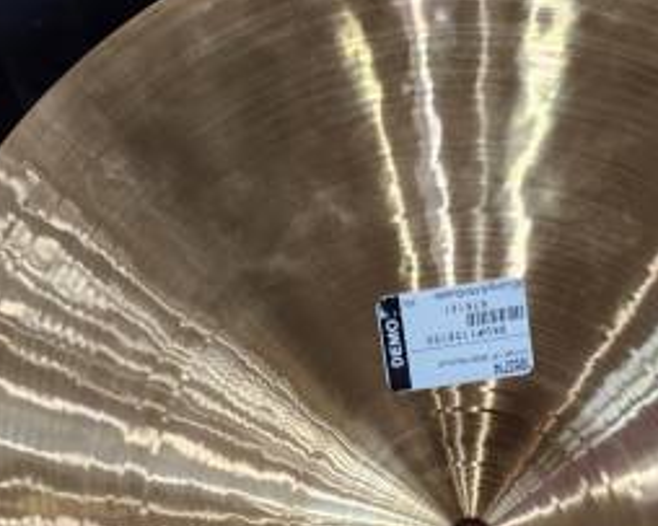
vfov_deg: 29.8
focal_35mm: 46
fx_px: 895
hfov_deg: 40.0
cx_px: 422
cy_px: 565
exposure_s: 1/120
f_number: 1.8
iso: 160
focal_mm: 5.54
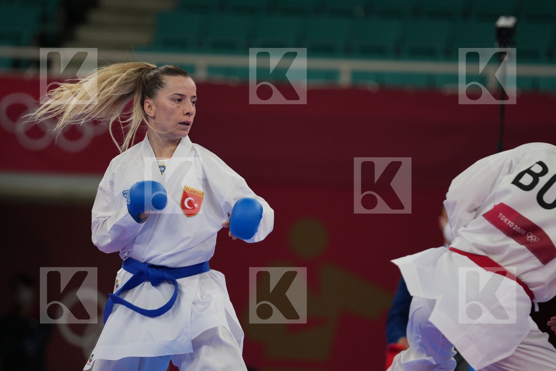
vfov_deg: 4.8
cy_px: 186
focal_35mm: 288
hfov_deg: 7.2
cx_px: 278
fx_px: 4448
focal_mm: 192
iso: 500
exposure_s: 1/1000
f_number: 2.8
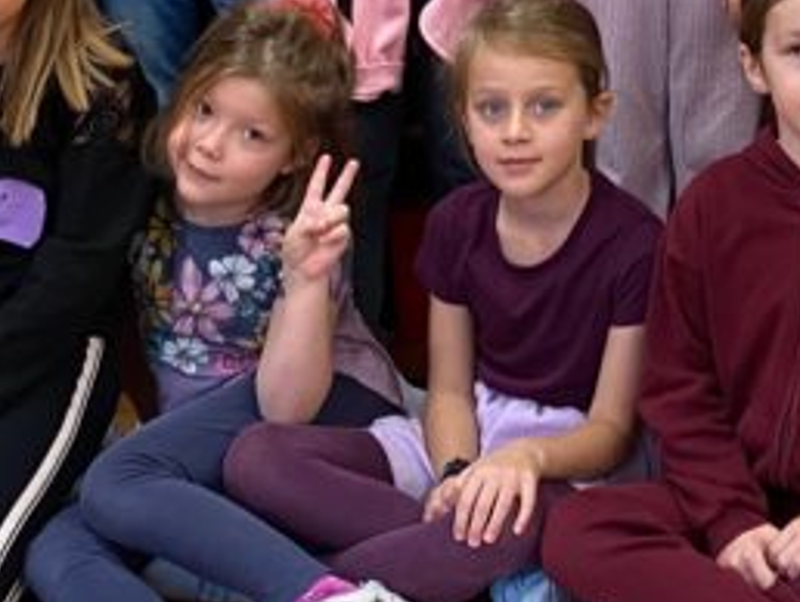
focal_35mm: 103
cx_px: 940
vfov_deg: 13.8
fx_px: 2383
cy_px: -208
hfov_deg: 18.2
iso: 125
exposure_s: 1/50
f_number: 1.8
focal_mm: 4.25
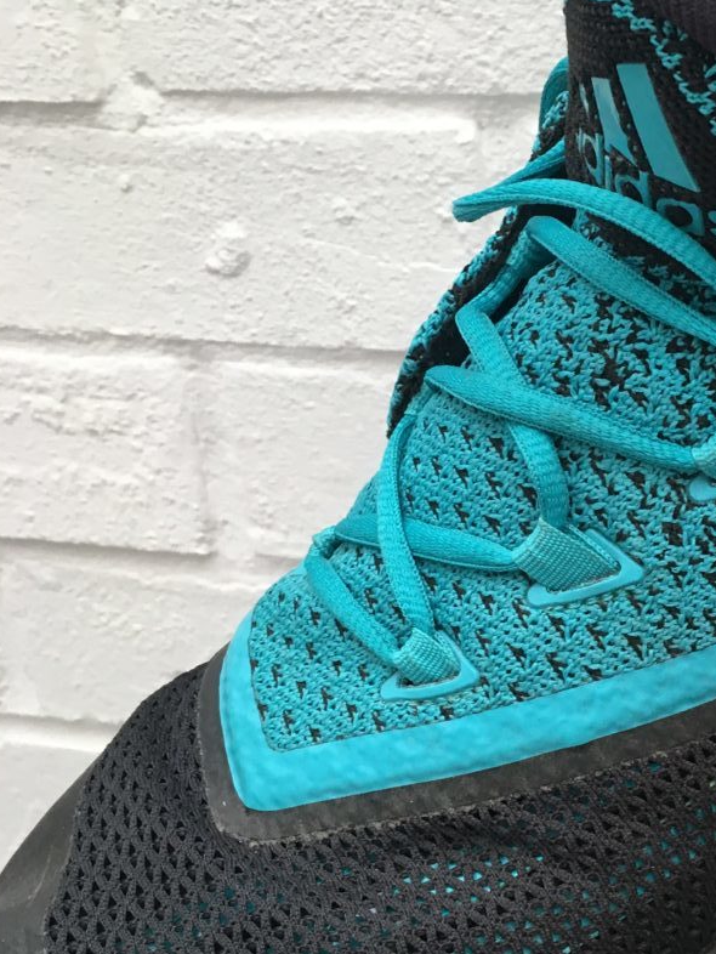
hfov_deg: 23.9
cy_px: 476
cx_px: 695
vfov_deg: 32.7
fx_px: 1626
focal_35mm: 59
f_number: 2.2
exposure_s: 1/33
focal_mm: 4.15
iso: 50
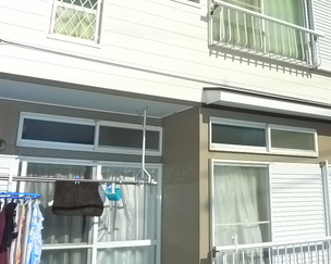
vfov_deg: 27.7
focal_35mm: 54
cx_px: 218
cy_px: 65
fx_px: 529
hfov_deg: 34.5
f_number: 5
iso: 400
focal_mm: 5.1
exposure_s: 1/1000
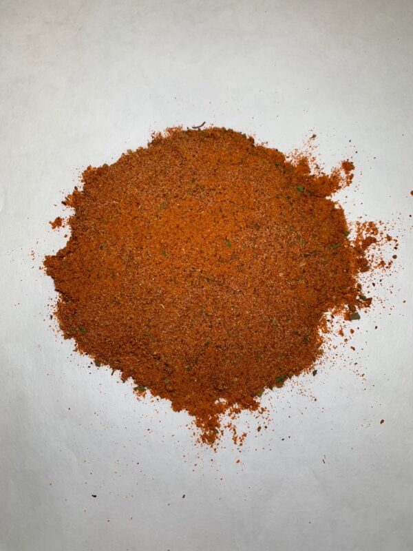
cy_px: 276
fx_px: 414
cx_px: 206
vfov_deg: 67.3
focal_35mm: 26
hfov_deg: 53.1
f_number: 1.8
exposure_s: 1/156
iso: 25
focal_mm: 4.25
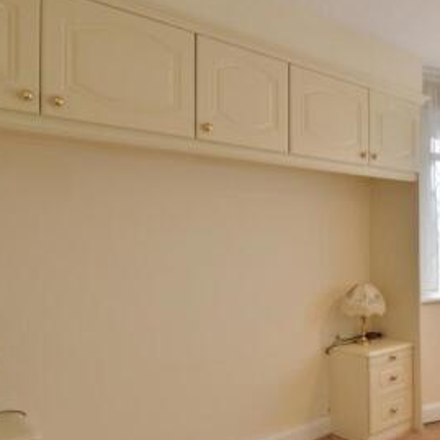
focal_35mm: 31
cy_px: 245
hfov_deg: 41.5
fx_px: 446
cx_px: 487
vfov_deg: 52.4
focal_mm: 10
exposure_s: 1/5
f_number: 8
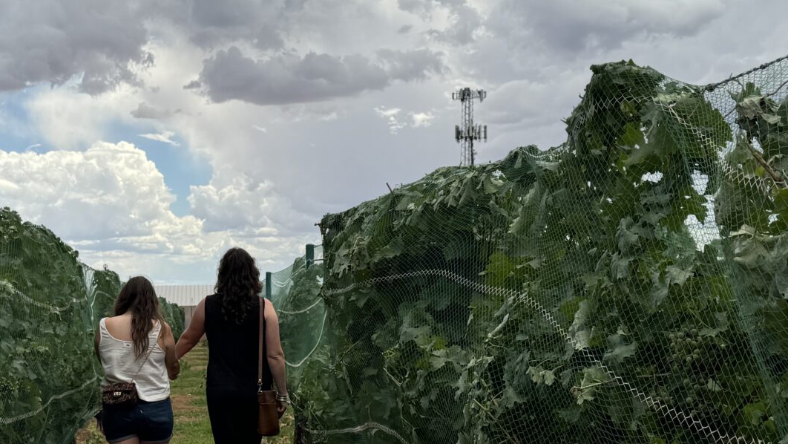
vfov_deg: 19.0
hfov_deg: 33.0
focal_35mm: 63
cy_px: 320
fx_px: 1317
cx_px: 245
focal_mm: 6.76
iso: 80
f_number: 1.78
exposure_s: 1/4950
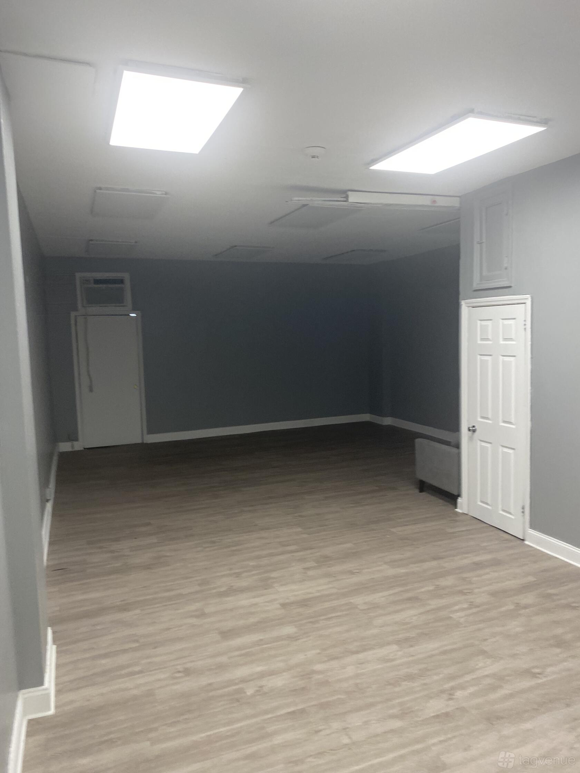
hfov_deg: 53.1
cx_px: 290
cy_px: 386
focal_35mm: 26
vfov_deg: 67.3
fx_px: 581
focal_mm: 4.25
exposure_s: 1/120
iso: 125
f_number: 1.8
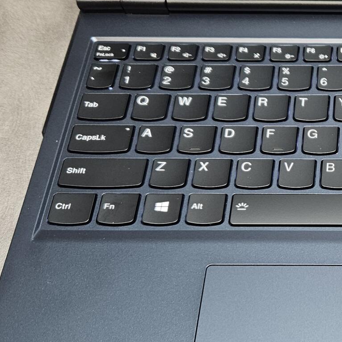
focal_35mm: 68
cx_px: 422
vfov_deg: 25.4
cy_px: 179
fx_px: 760
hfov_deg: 23.0
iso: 200
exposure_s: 1/100
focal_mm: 5.4
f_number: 1.8
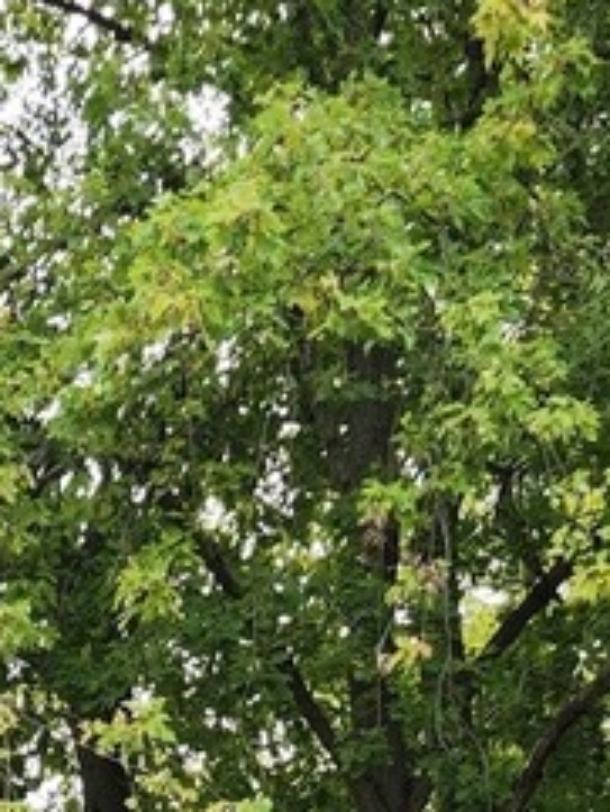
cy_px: 1533
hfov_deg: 14.4
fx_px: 2418
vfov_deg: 15.8
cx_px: 256
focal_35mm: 103
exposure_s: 1/265
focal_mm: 5.4
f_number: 1.8
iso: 20
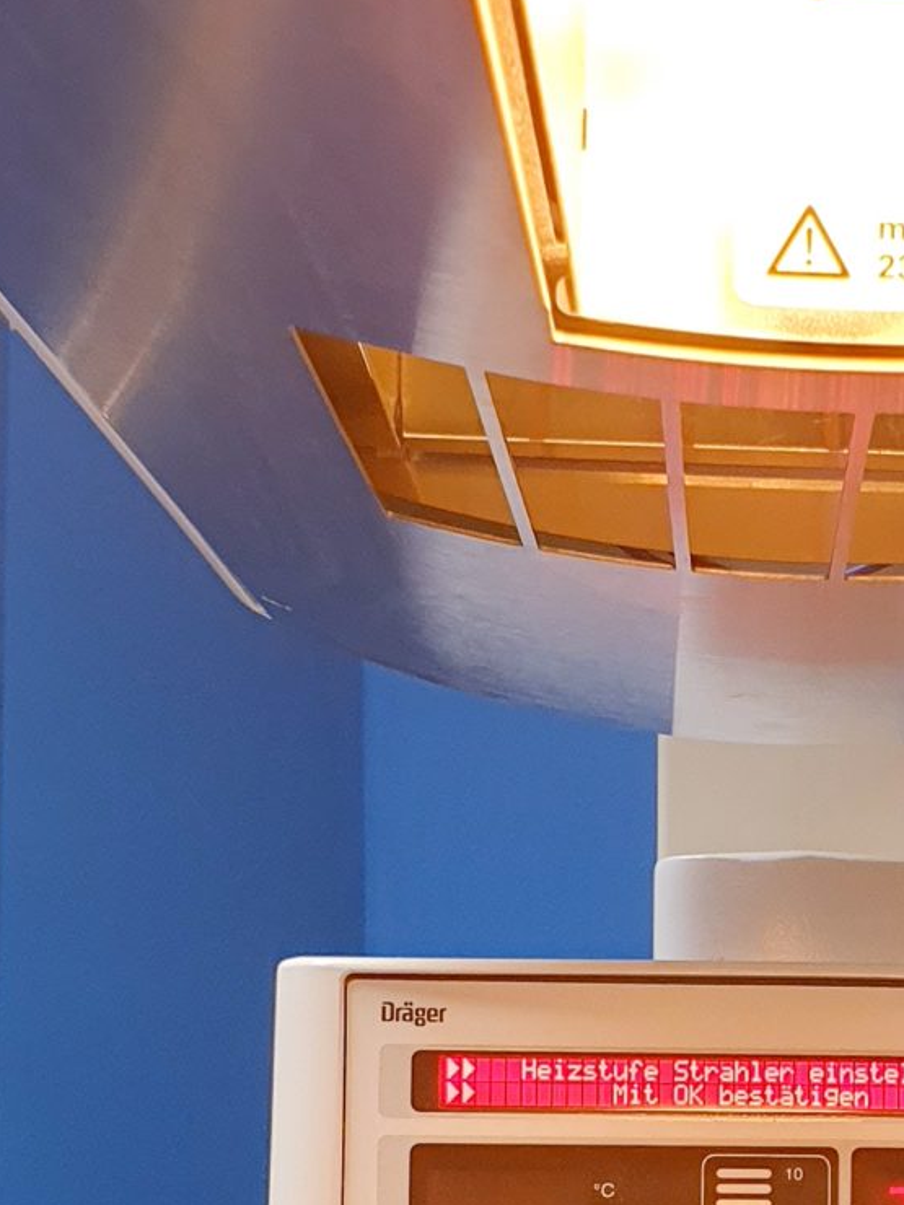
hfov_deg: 16.1
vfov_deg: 21.3
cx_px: 881
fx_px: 3134
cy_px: 1057
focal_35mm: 90
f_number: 2.4
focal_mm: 4.3
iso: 64
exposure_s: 1/50
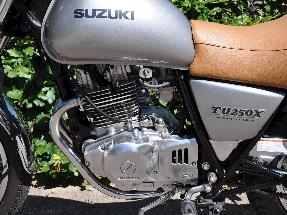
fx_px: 514
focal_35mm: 62
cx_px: 146
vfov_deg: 23.6
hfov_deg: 31.2
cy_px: 108
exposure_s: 1/320
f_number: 9
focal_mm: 38
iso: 200
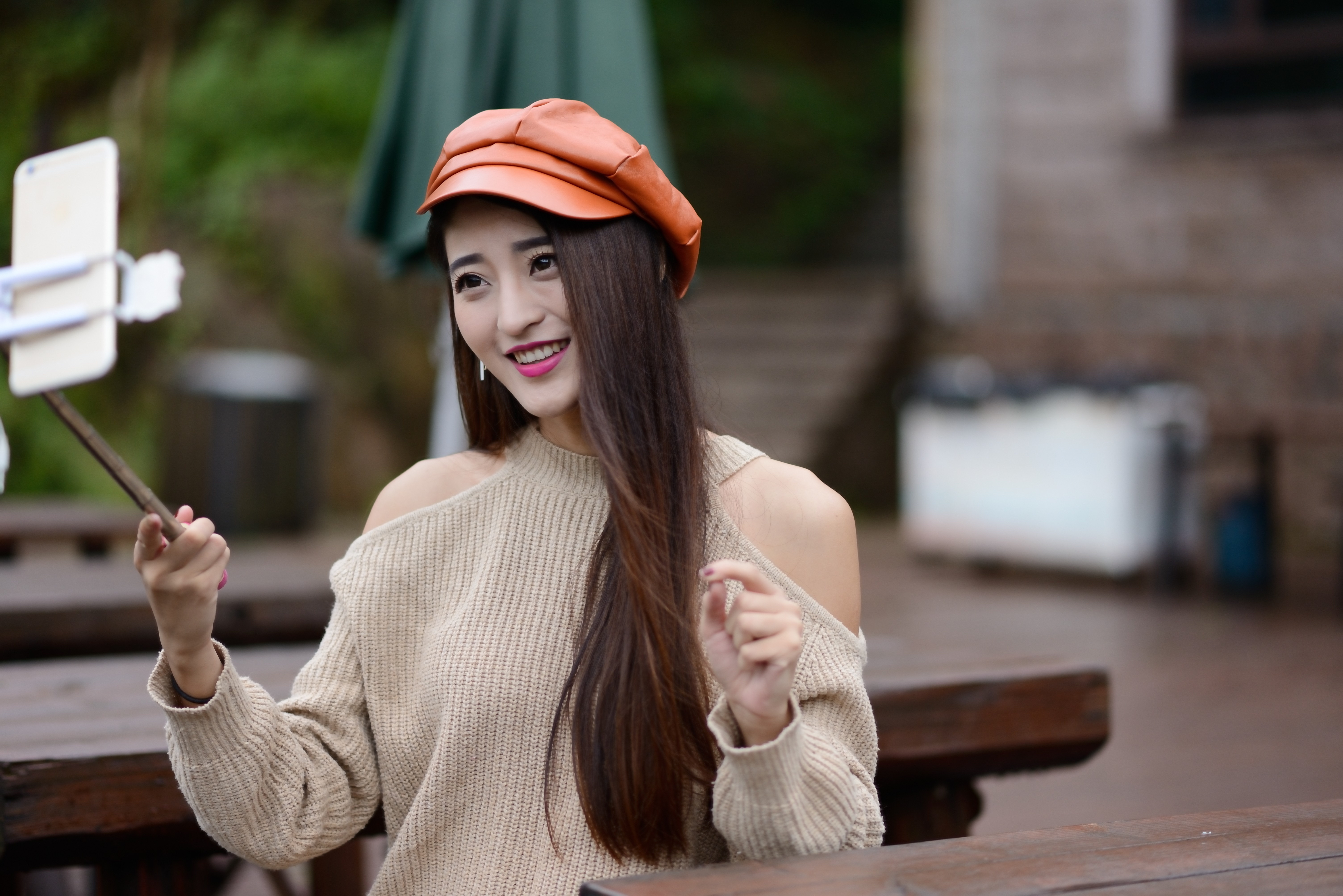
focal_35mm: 85
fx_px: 3172
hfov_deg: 23.9
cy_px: 448
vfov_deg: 16.1
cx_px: 672
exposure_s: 1/4000
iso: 200
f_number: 2
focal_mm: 85
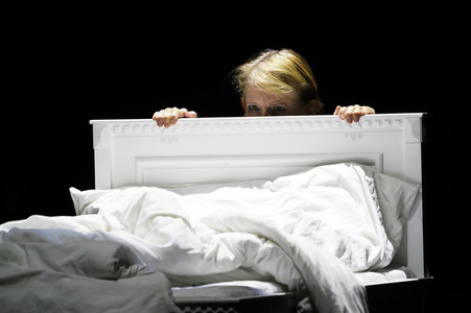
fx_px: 7844
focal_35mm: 600
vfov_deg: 2.3
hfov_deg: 3.4
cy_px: 156
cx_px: 236
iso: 1600
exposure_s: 1/320
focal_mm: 600
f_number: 7.1
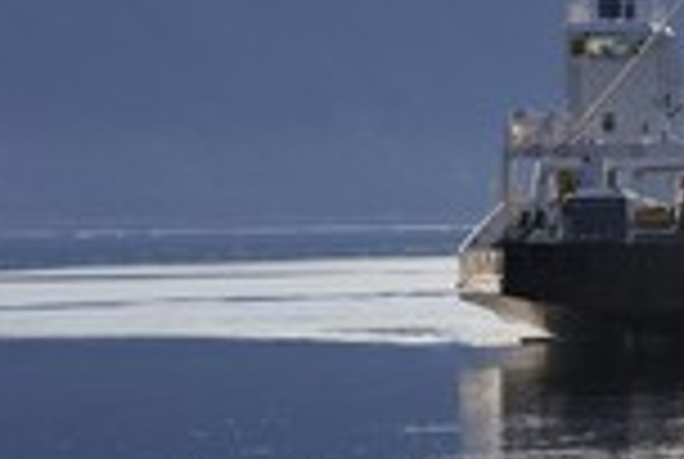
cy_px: 148
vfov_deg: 2.5
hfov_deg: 3.7
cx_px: 918
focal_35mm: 551
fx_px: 10489
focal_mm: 200
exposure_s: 1/320
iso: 200
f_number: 11
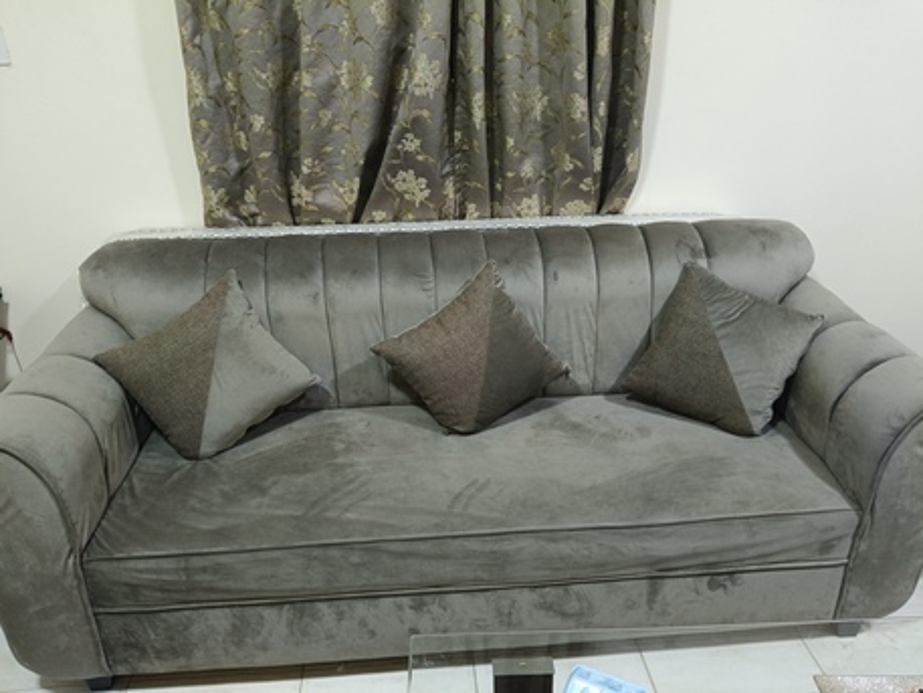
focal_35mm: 26
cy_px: 346
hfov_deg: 67.3
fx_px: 693
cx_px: 462
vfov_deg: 53.1
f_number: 1.8
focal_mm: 4.84
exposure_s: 1/60
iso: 1000
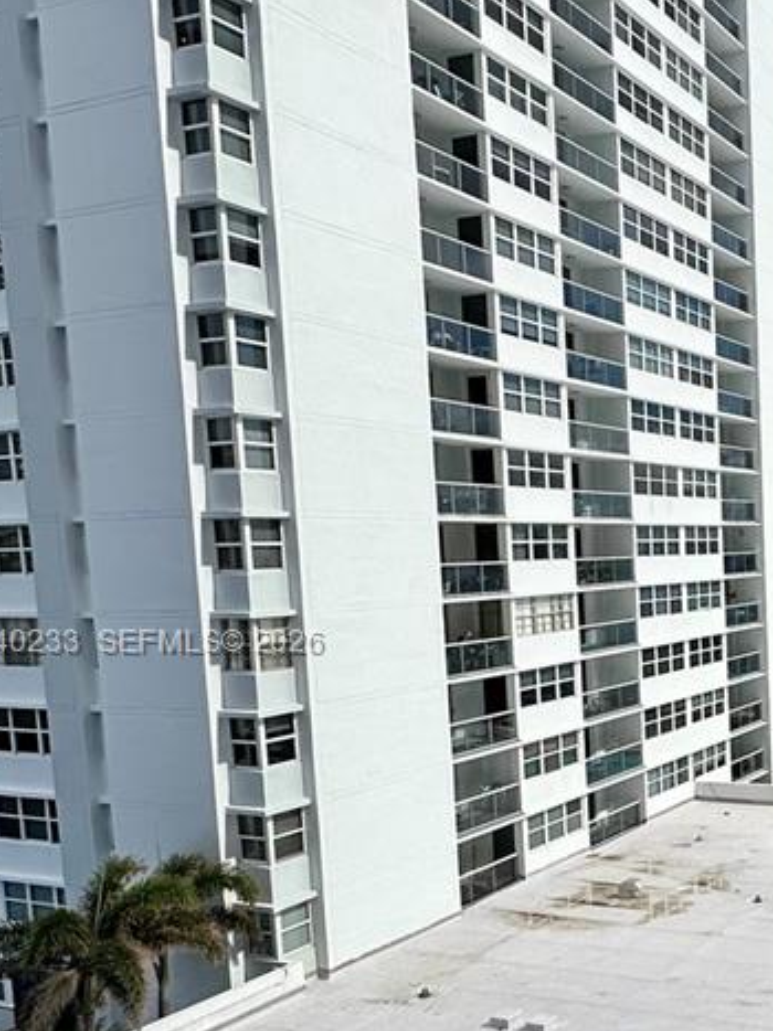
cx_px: 908
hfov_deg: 33.1
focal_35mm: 36
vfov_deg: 50.8
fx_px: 1072
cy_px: 645
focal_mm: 2.22
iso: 50
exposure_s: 1/2506
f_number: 2.2
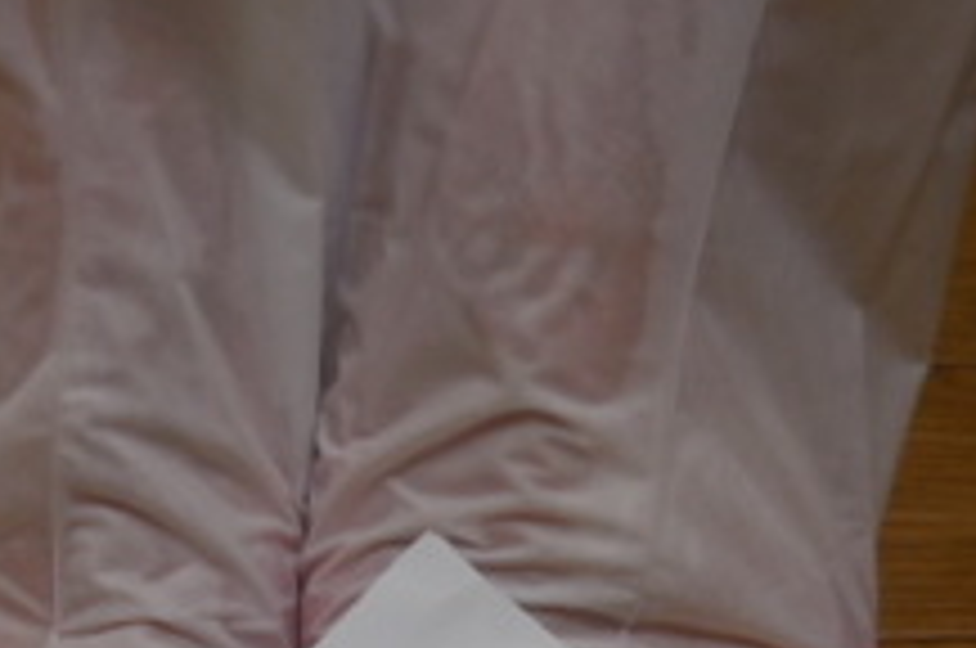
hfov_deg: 33.4
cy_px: 758
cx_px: 396
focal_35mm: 60
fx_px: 1624
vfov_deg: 21.1
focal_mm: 4.5
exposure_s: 1/30
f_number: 3.3
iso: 125
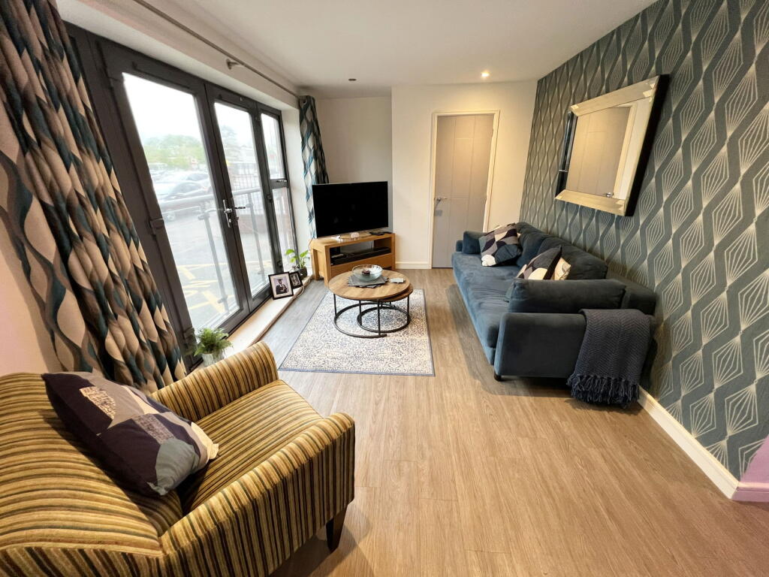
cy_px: 288
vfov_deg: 89.9
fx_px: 289
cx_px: 384
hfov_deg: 106.2
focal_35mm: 13
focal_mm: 1.57
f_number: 1.8
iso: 160
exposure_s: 1/50
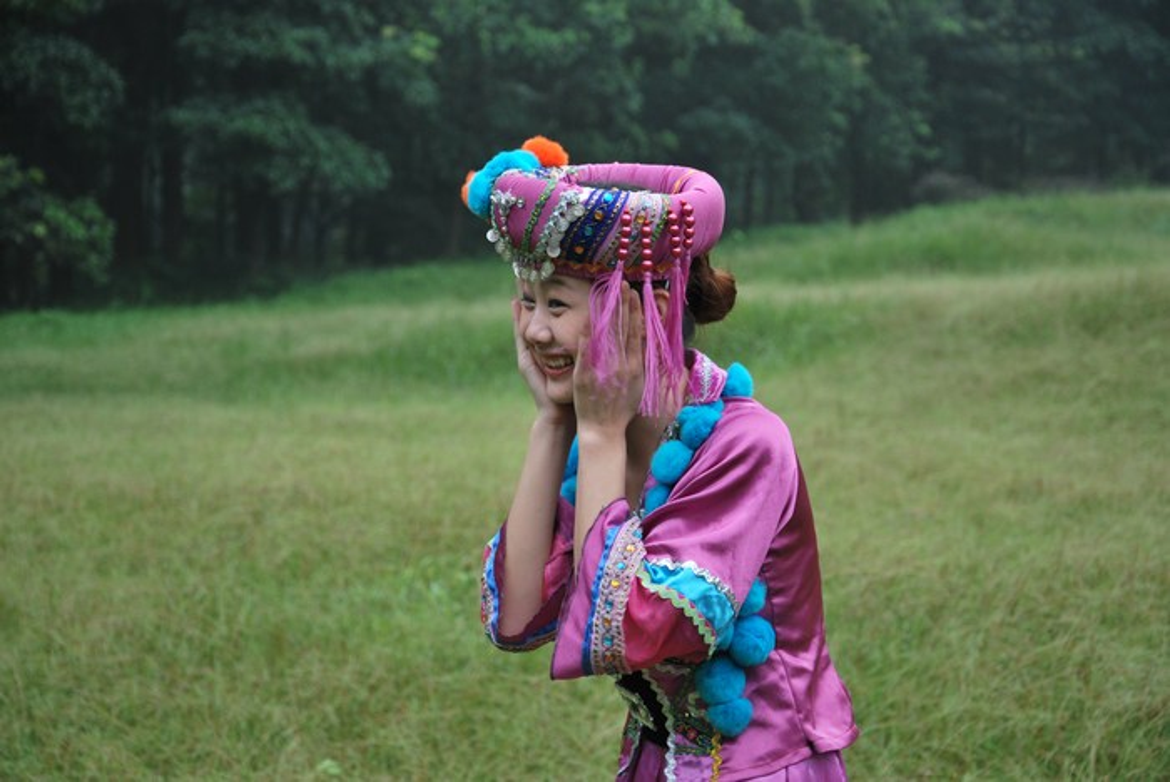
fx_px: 3415
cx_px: 585
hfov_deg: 19.4
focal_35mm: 105
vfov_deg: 13.1
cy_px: 391
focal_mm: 70
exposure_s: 1/80
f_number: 5.6
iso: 200
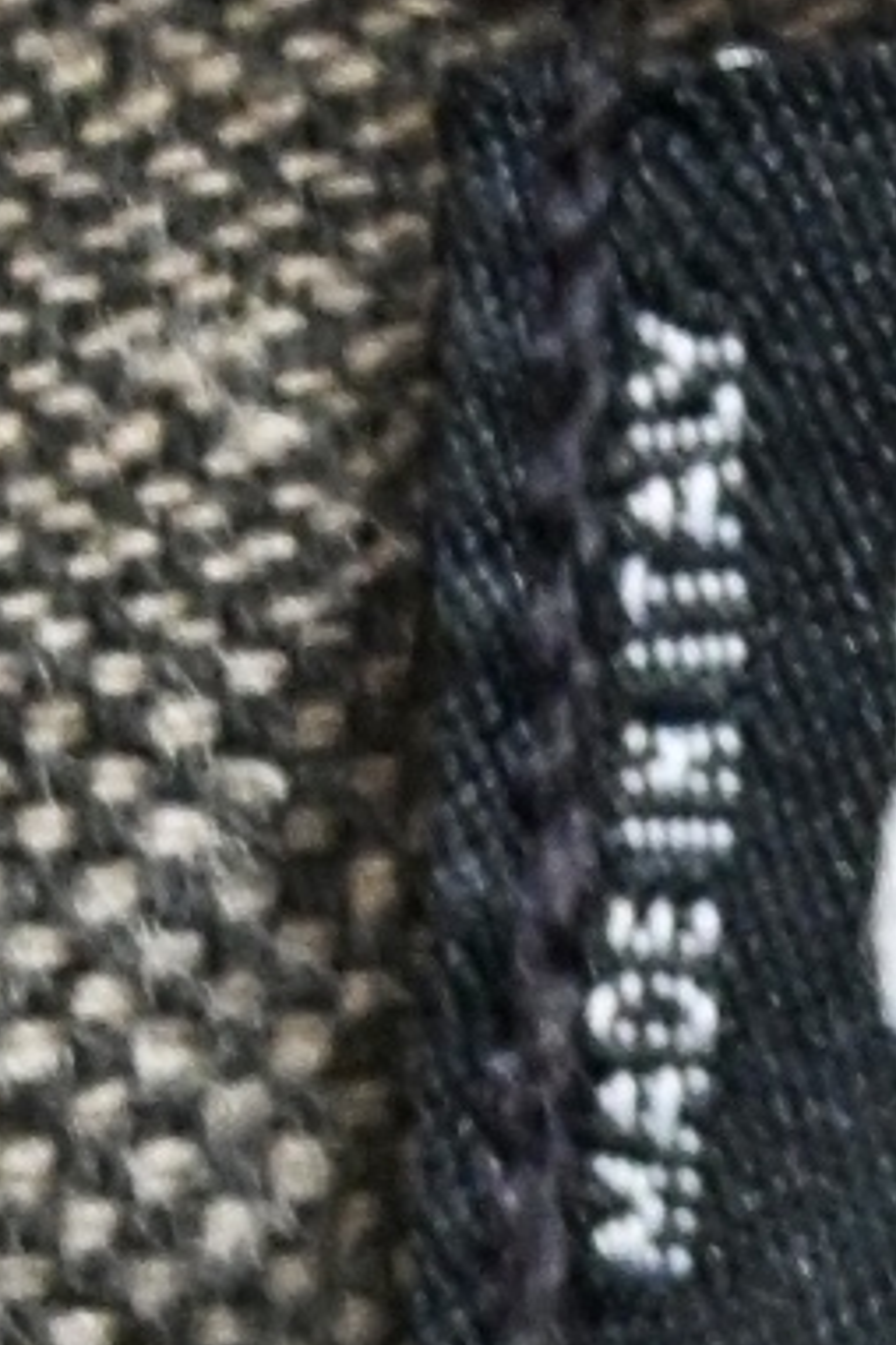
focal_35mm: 130
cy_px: 683
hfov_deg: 9.9
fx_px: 4853
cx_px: 1716
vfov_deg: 15.8
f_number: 3.8
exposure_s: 1/40
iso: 2000
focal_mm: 20
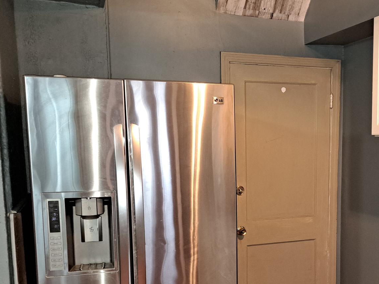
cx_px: 273
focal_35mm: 43
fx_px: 471
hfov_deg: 42.8
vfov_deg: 33.2
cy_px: 196
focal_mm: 5.23
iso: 320
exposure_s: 1/40
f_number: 1.8
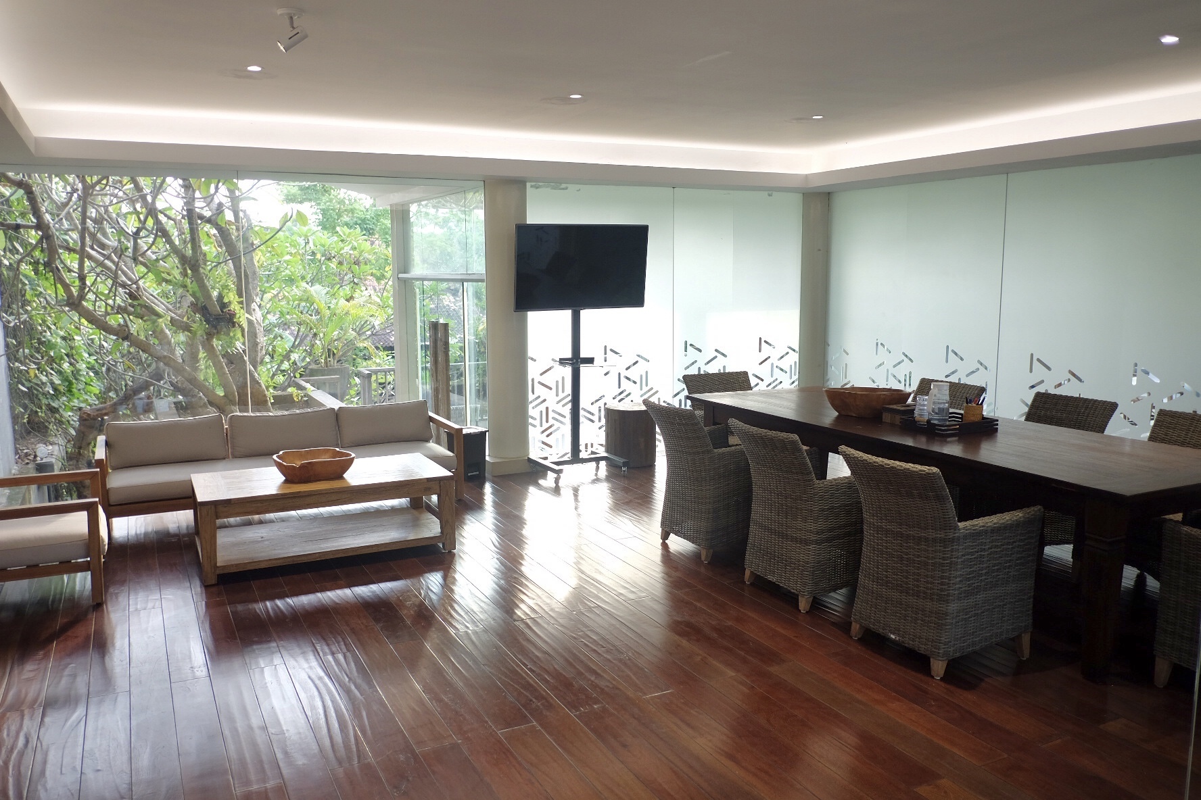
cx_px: 600
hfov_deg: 67.4
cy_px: 400
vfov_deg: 47.9
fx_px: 901
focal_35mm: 27
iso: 320
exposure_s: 1/180
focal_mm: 18
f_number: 2
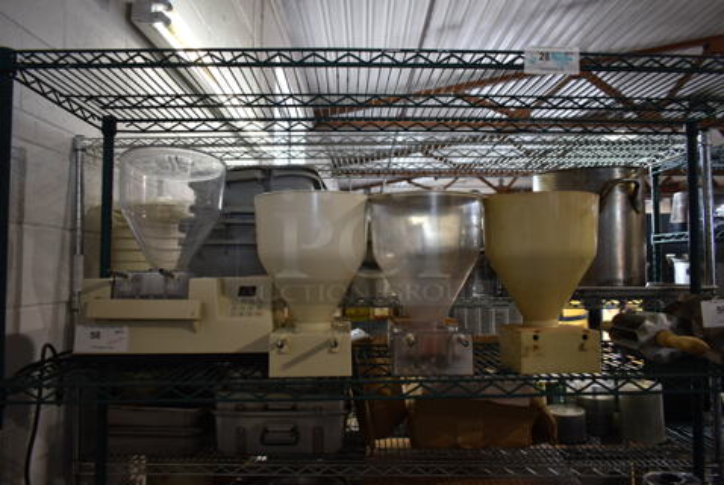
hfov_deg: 67.3
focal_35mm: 27
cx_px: 362
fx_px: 544
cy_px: 242
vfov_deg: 48.1
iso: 450
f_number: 3.5
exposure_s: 1/30
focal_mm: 18
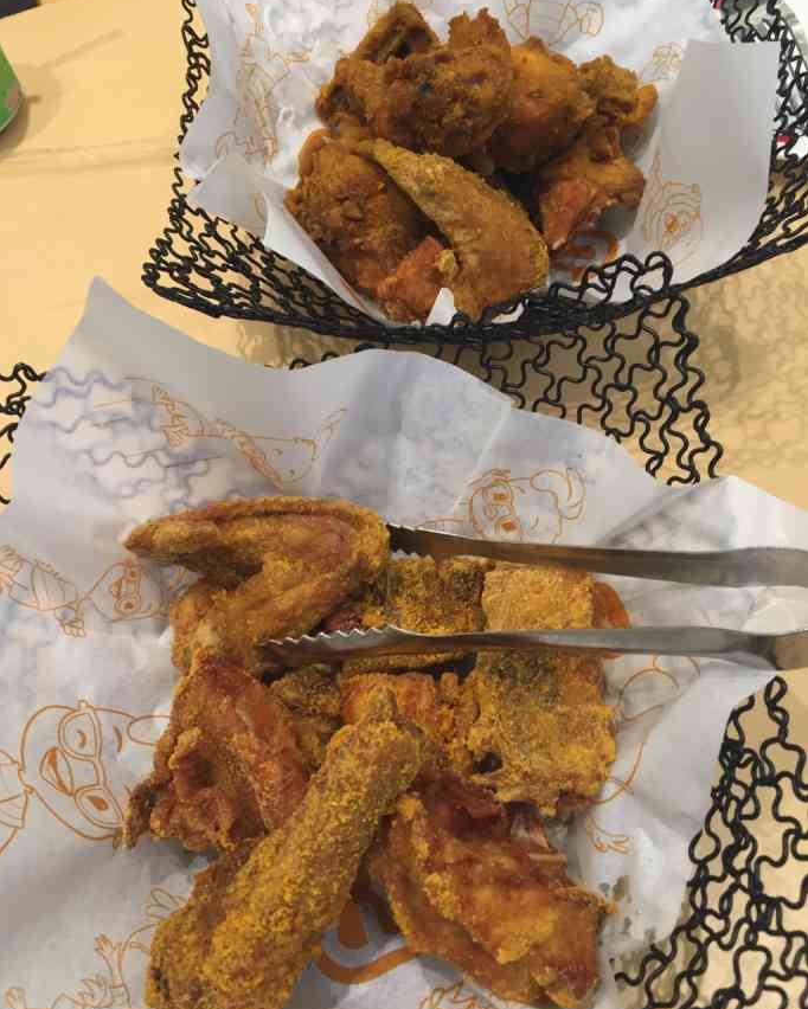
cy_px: 480
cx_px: 395
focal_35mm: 31
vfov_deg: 57.1
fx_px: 926
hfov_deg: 47.1
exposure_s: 1/33
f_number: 2.2
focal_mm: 4.15
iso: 80
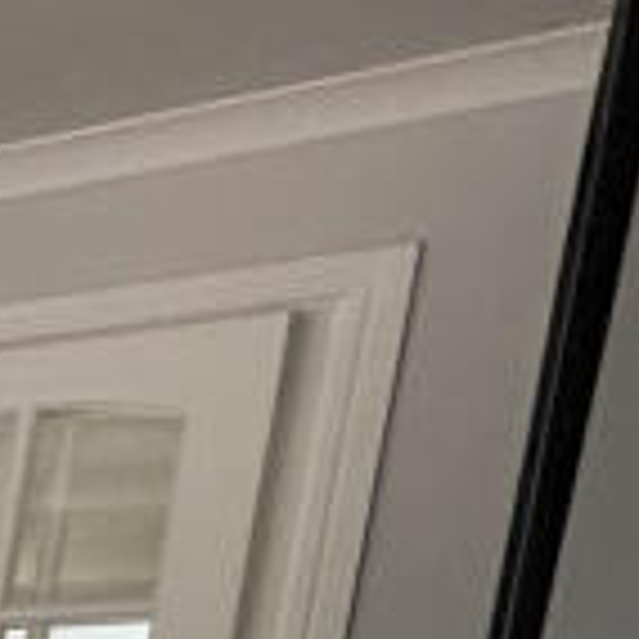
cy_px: 1188
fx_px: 1859
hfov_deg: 9.5
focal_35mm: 89
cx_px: -1620
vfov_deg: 16.1
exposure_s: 1/50
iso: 250
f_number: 2.2
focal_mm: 2.22
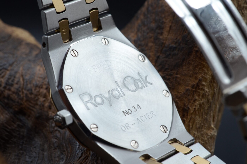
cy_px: 82
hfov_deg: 22.7
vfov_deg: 15.1
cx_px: 124
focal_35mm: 90
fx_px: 616
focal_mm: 60
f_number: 11
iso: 500
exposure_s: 1/40
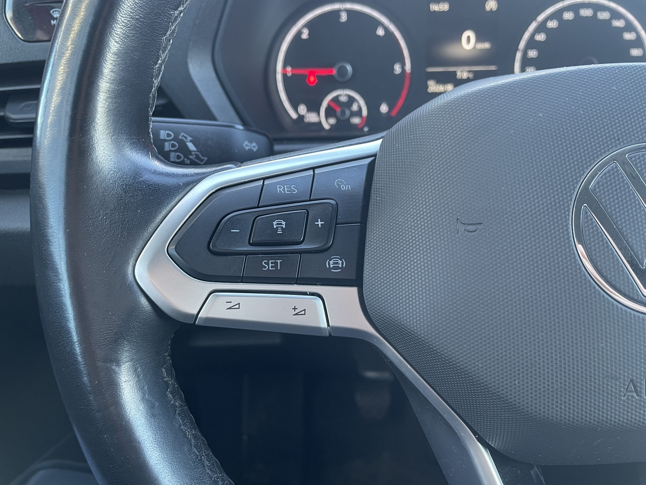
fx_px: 485
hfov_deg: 67.3
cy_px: 242
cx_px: 323
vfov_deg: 53.1
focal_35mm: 26
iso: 125
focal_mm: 4.2
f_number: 1.6
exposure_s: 1/63
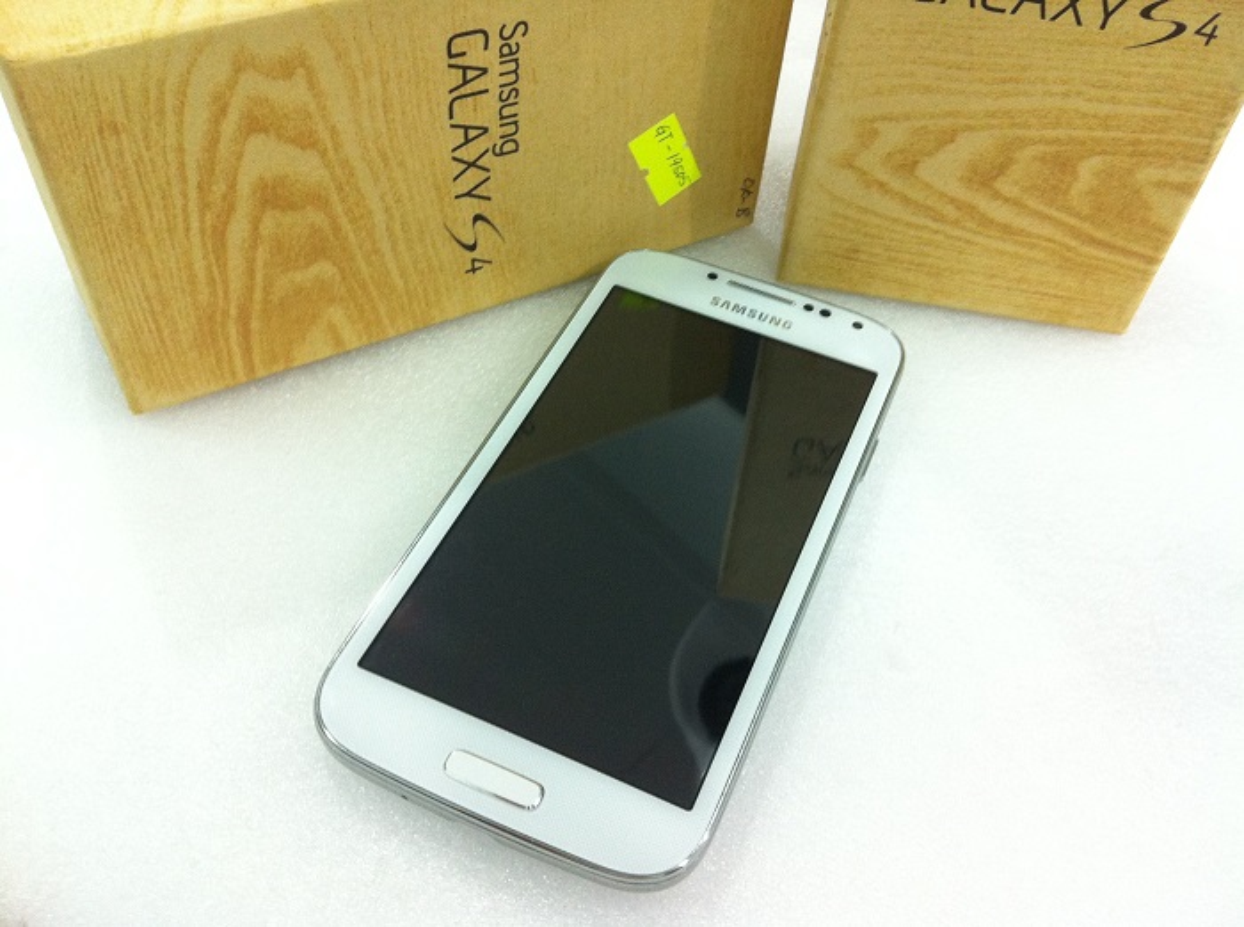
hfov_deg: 52.7
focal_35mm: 35
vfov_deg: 40.6
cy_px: 464
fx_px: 1255
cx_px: 622
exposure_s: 1/17
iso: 160
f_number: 2.8
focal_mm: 3.85
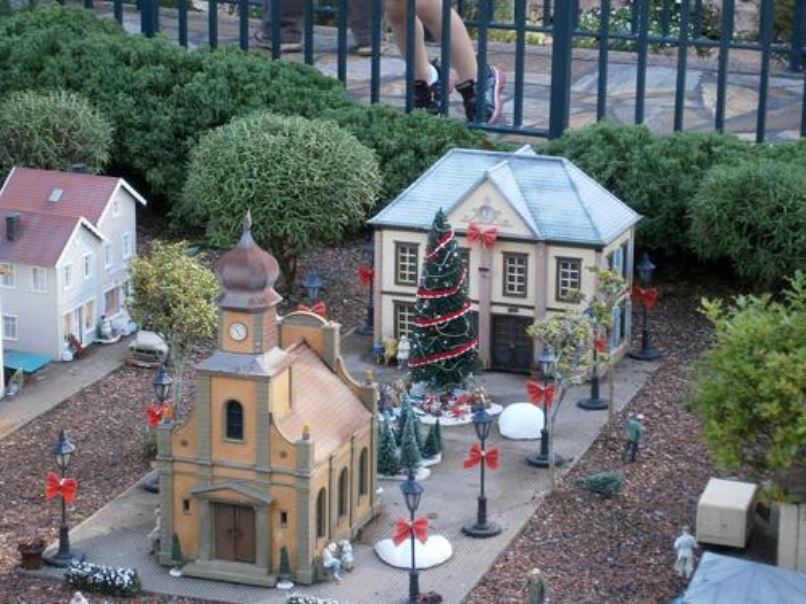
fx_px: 2026
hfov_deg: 22.5
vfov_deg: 17.0
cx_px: 403
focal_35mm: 87
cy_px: 302
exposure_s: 1/60
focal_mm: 15.4
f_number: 4.9
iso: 100
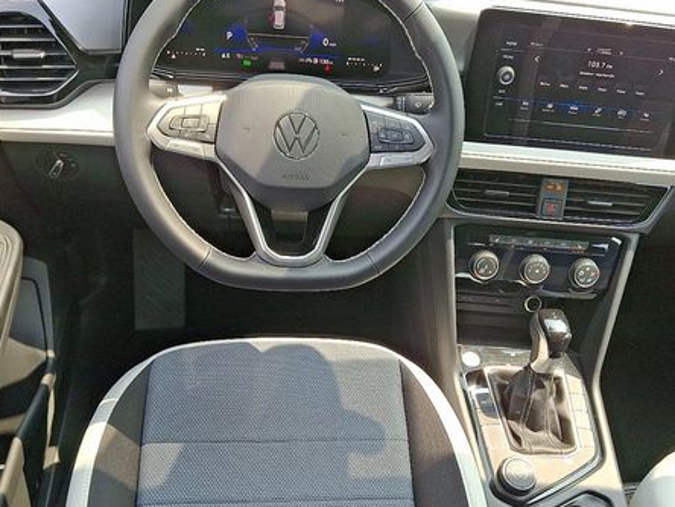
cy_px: 301
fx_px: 702
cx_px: 334
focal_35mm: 36
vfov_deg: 39.5
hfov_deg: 51.4
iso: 25
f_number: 1.8
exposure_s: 1/200
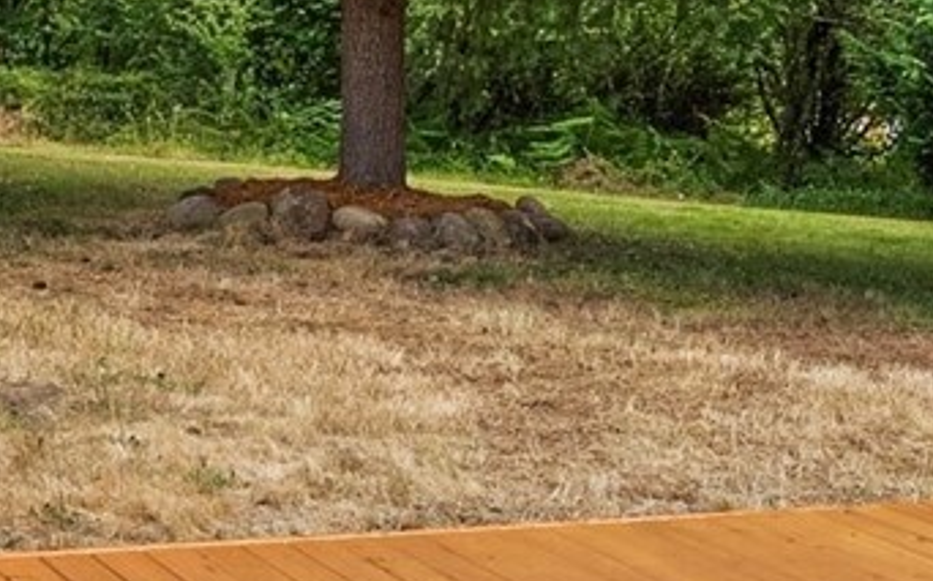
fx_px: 2058
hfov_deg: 25.3
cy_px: -63
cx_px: 677
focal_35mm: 81
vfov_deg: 15.6
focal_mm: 16
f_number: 9
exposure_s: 1/100
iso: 500
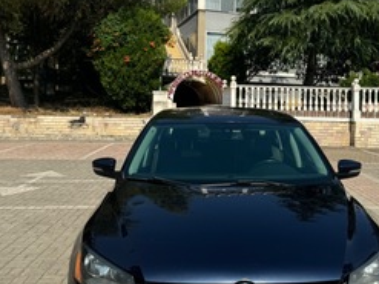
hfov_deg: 52.1
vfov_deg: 40.5
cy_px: 117
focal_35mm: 35
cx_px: 236
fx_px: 383
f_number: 1.78
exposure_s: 1/4950
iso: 80
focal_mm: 6.76
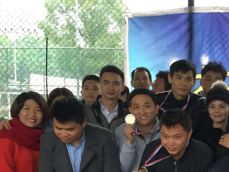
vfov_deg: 17.4
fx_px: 549
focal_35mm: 83
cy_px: 169
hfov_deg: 21.9
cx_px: 272
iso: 40
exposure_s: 1/33
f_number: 2.2
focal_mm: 4.15
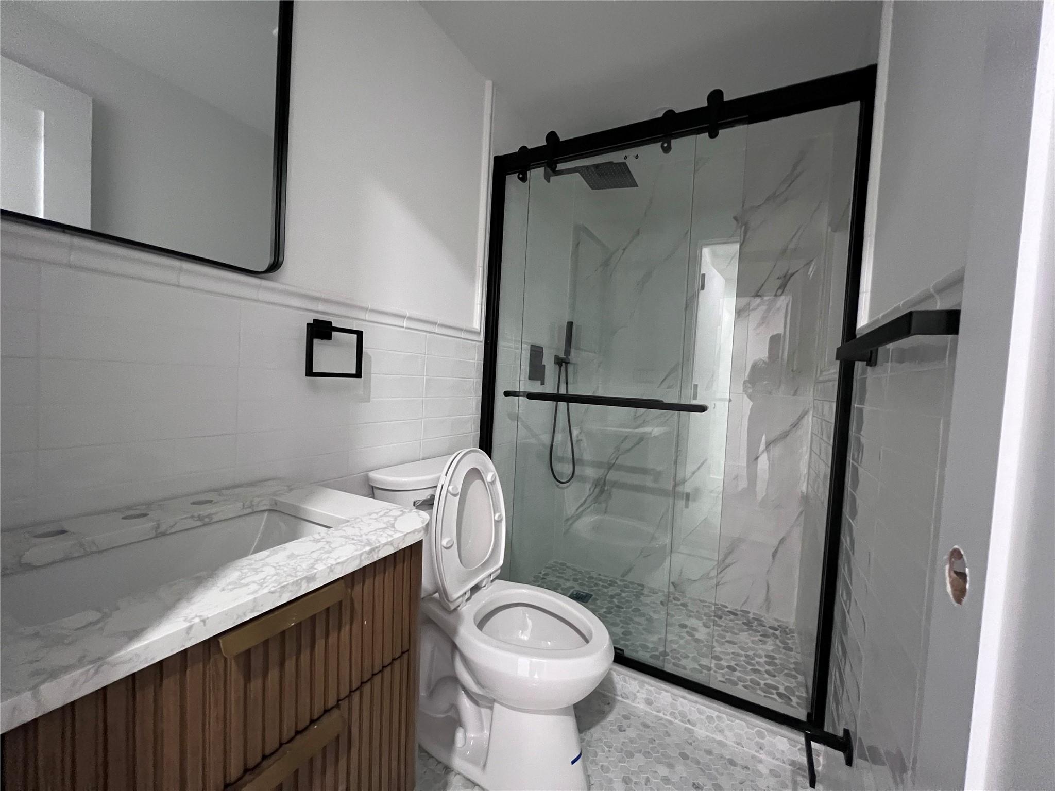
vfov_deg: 89.9
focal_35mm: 13
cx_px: 528
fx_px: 396
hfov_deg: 106.2
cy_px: 396
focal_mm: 1.57
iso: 800
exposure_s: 1/60
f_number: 1.8
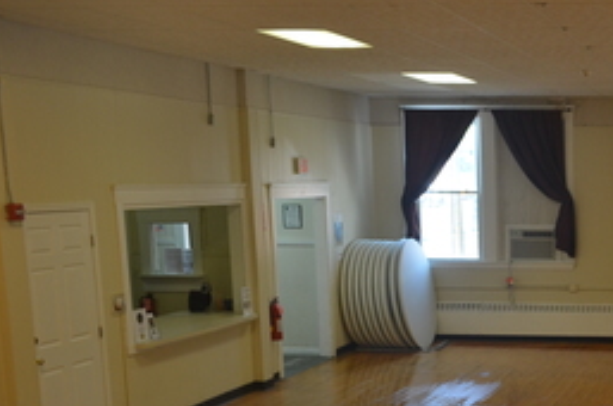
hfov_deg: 29.1
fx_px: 1070
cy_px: 393
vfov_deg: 20.8
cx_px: 665
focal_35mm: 63
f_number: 4.5
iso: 400
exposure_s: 1/80
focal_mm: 18
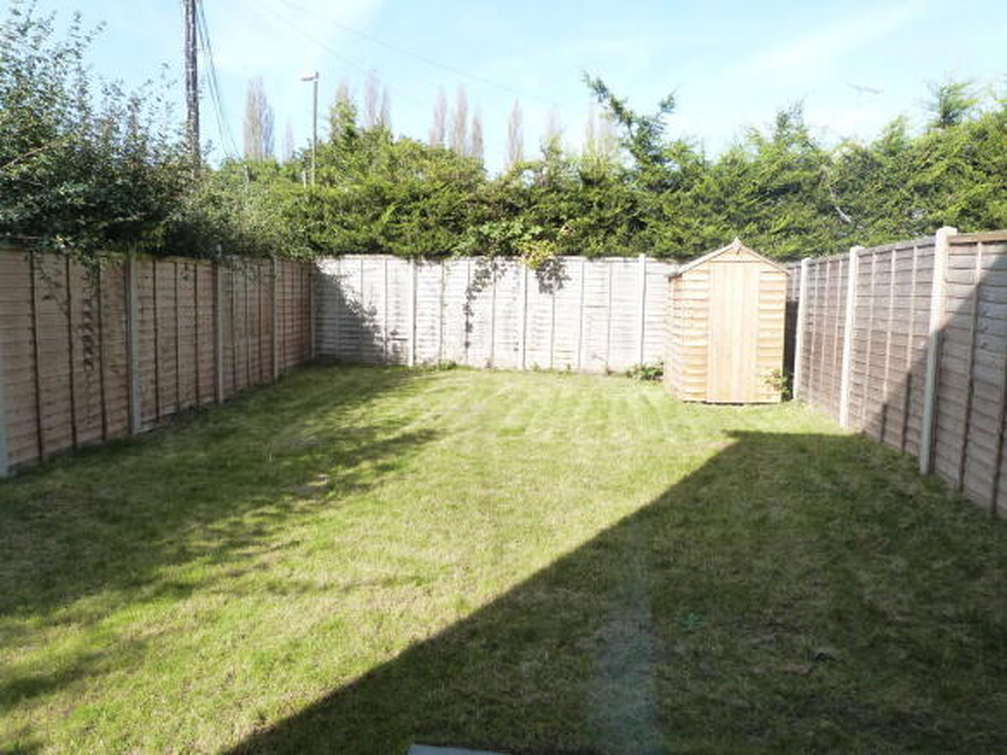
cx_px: 504
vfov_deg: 54.9
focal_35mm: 25
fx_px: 727
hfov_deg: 69.4
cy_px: 378
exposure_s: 1/250
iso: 160
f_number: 4
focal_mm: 4.5
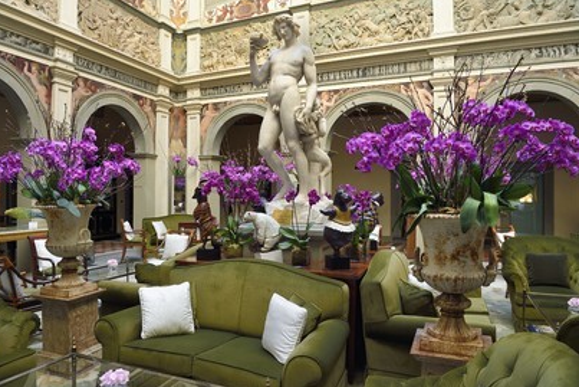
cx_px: 284
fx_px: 402
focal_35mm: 25
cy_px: 190
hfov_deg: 71.5
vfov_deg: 51.3
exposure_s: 1/60
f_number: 9
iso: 800
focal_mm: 24
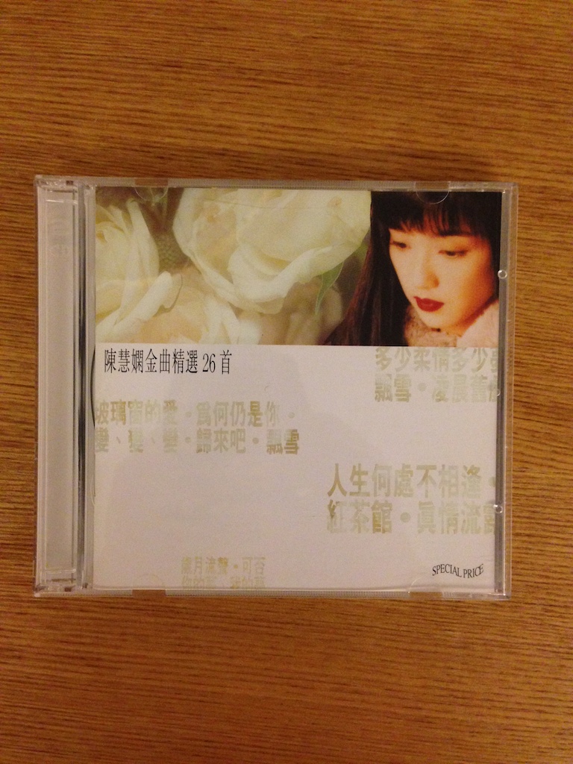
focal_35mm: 33
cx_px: 286
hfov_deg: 42.9
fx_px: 728
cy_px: 382
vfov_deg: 55.4
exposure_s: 1/17
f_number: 2.4
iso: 400
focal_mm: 4.12
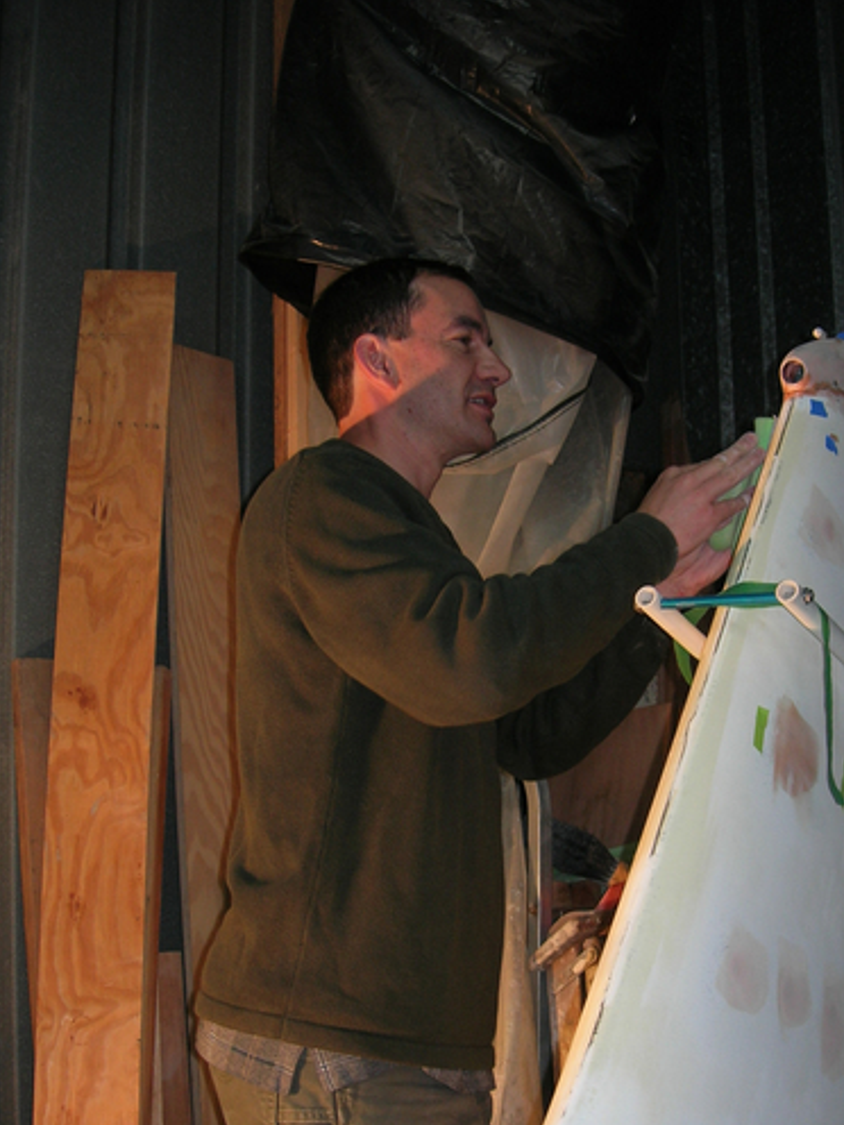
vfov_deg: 38.6
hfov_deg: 29.6
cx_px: 504
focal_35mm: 49
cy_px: 714
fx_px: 1593
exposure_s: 1/60.1
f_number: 2.8
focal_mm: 7.8
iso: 64
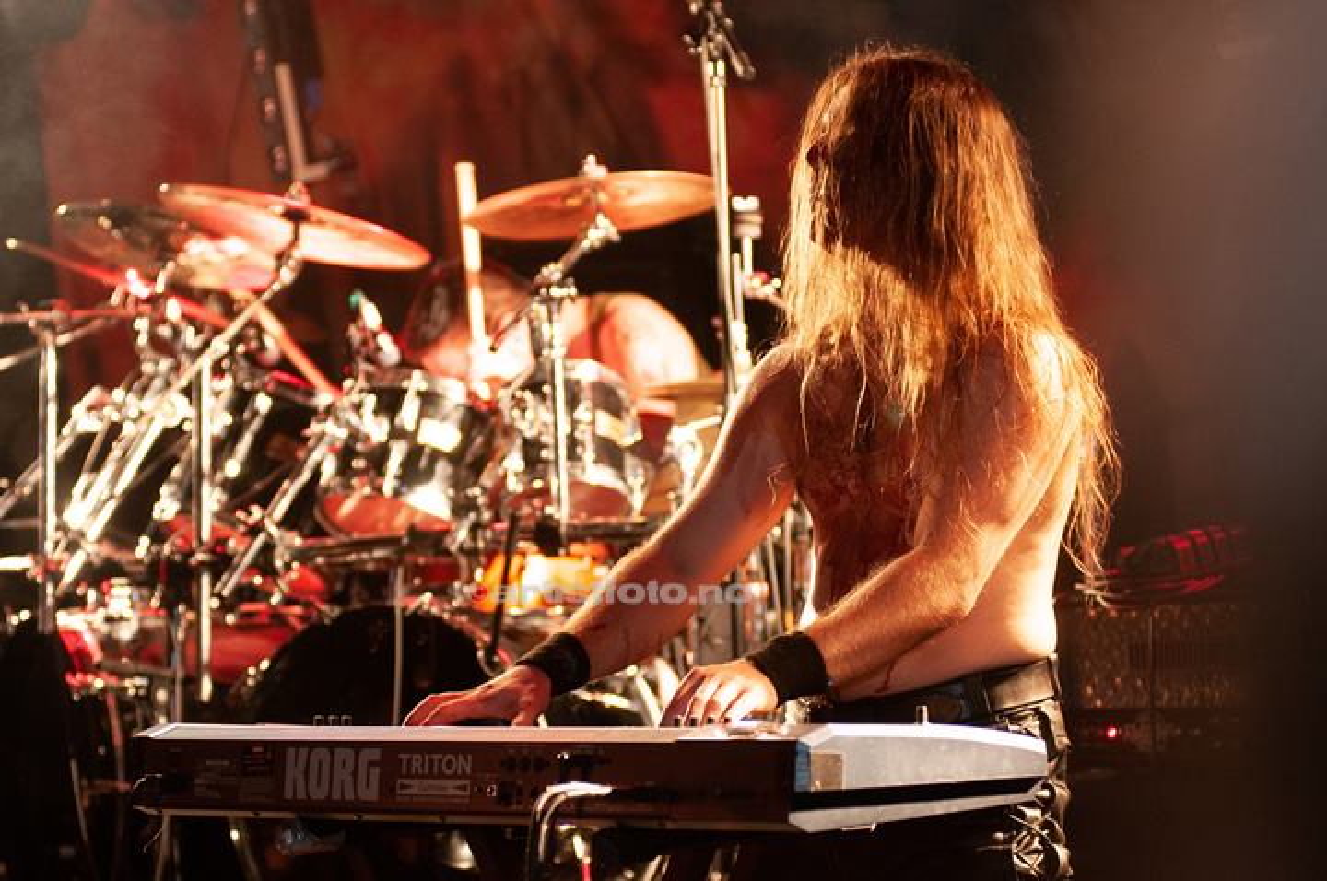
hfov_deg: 17.1
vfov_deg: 11.4
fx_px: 4417
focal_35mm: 120
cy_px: 440
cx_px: 664
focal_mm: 80
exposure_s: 1/125
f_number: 3.5
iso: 320
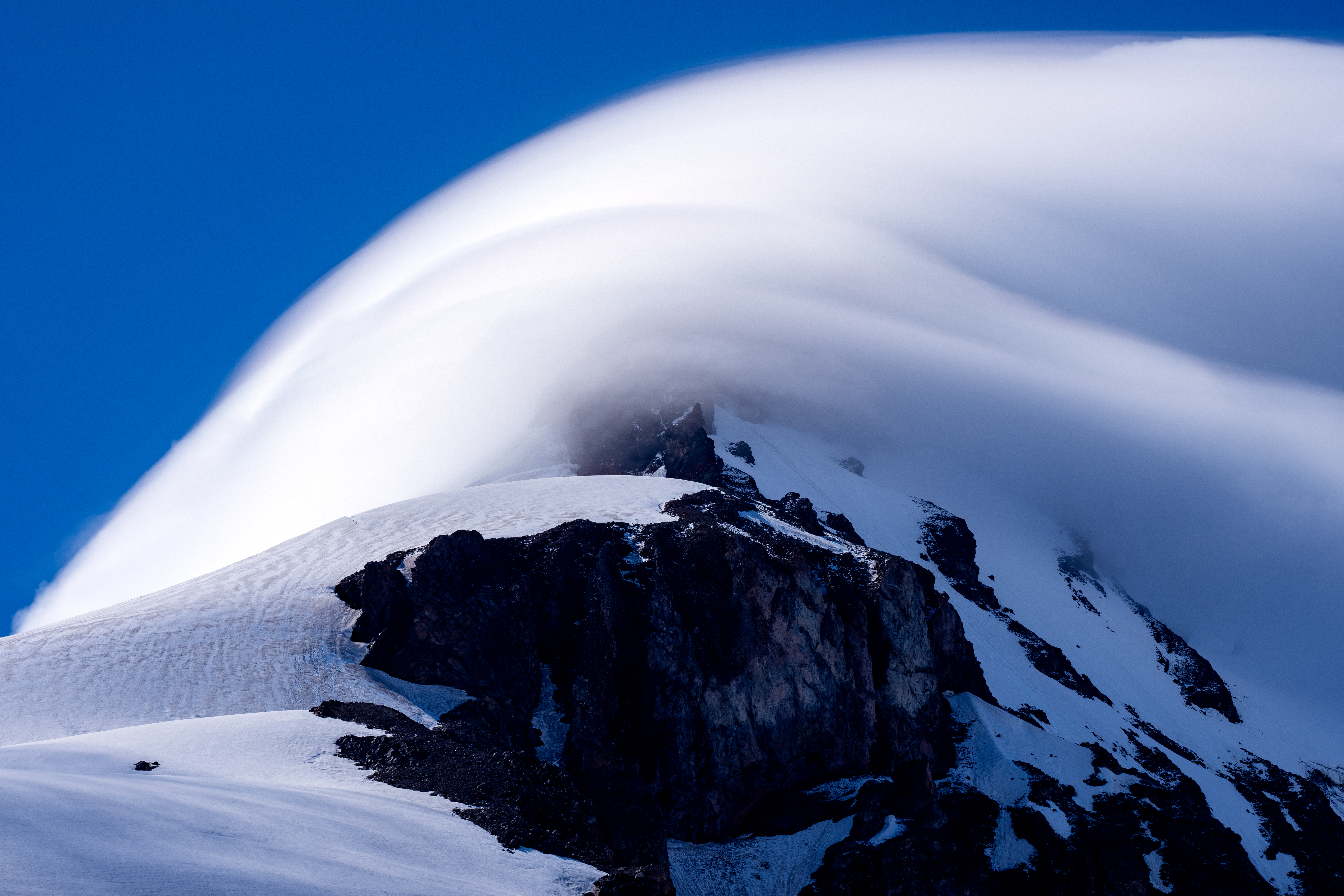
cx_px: 672
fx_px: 5040
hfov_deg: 15.2
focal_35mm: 135
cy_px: 448
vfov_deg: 10.2
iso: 125
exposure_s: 1/640
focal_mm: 135
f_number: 13
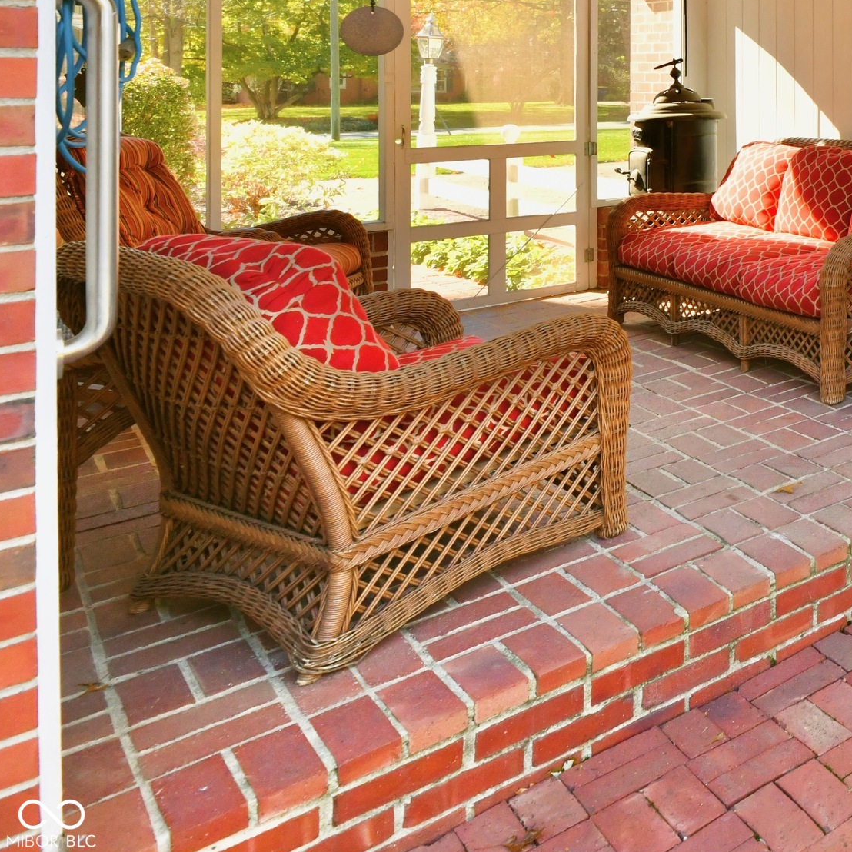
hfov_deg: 33.0
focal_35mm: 33
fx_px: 919
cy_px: 81
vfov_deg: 45.0
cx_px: 1164
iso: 640
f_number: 8
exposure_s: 1/250
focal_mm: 14
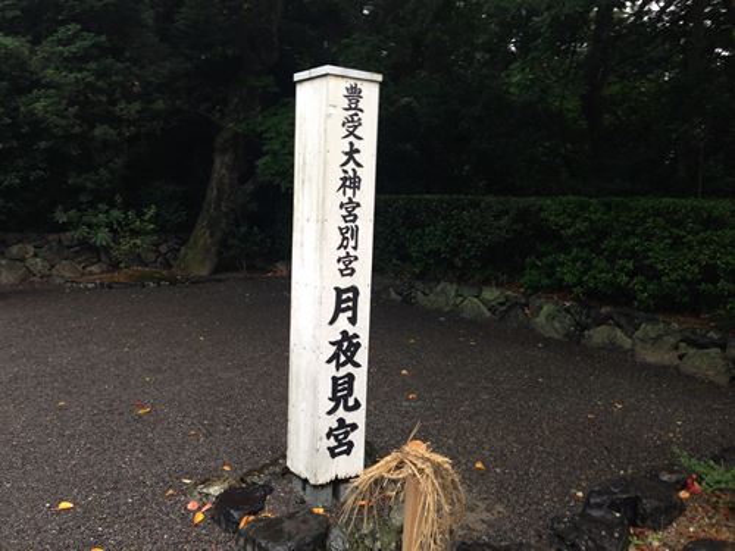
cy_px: 276
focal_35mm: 33
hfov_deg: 55.4
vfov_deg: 42.9
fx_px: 701
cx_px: 368
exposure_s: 1/30
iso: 50
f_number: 2.4
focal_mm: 4.12
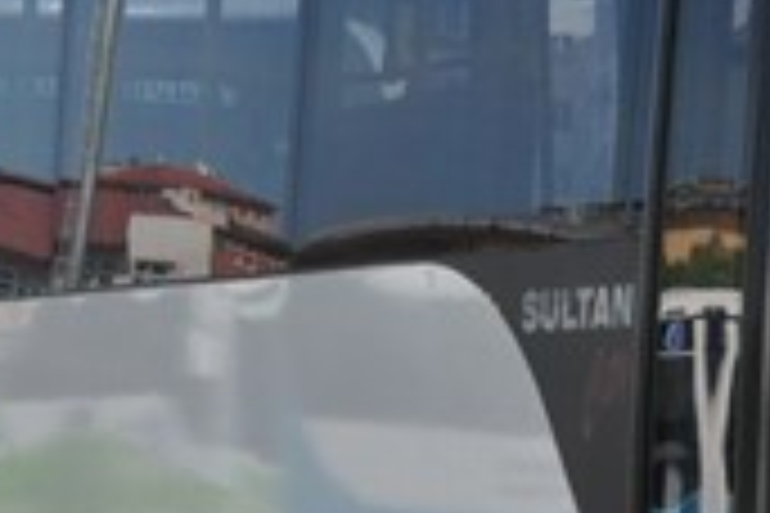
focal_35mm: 228
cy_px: 648
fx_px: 4876
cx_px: -36
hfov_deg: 9.0
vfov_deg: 6.0
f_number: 13
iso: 1000
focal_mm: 40
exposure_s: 1/640
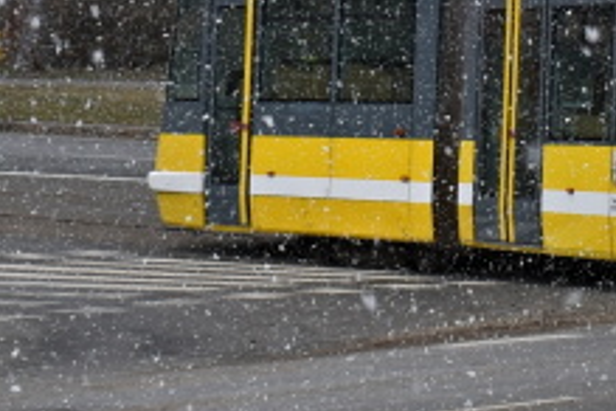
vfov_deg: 6.3
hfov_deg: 9.3
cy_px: -131
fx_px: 3719
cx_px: 807
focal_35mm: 217
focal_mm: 31
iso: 200
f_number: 8
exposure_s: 1/250
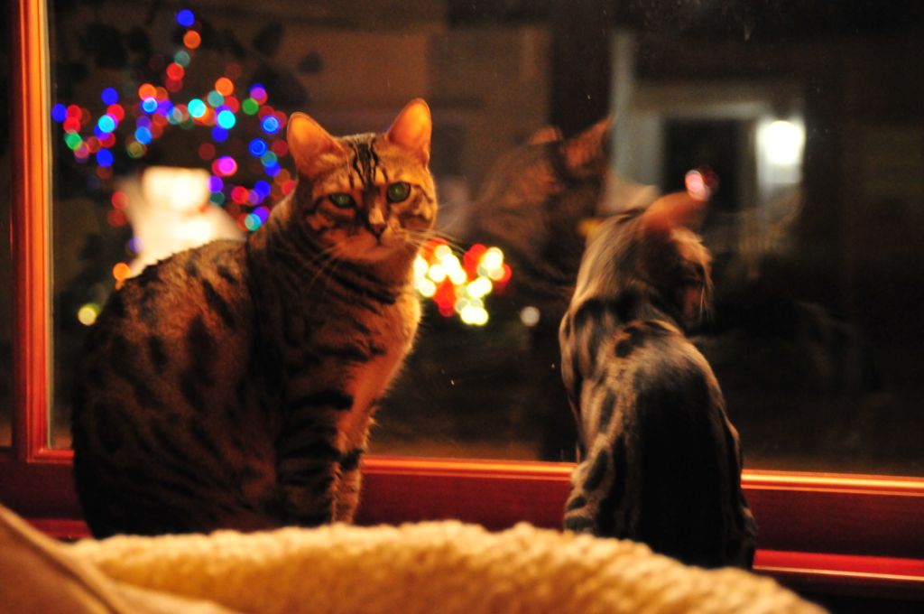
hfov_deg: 16.7
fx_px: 3153
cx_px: 462
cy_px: 307
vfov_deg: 11.1
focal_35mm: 123
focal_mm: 82
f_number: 5
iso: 3200
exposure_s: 1/4
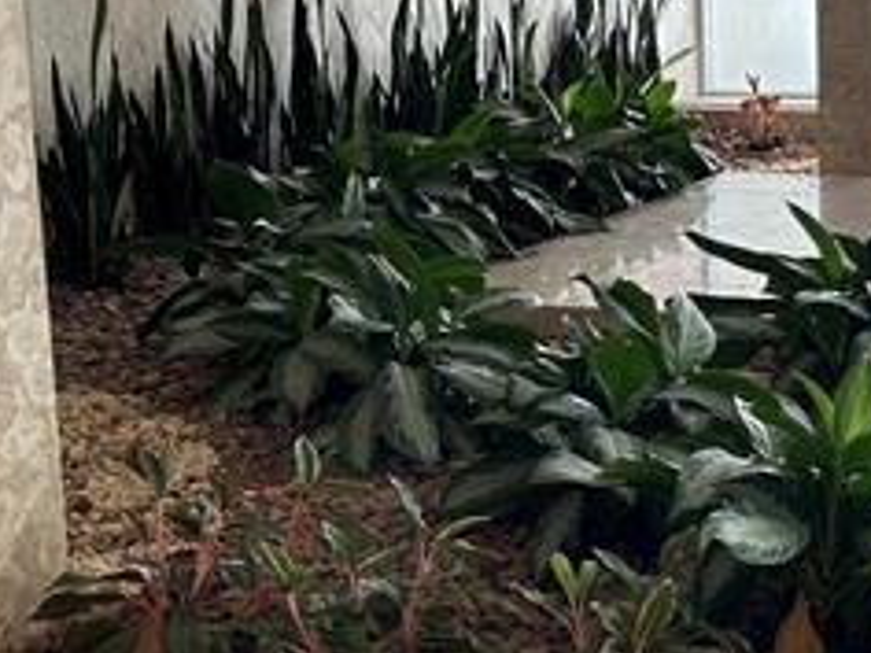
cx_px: 686
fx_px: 2214
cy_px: 232
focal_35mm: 88
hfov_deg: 22.0
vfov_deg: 16.8
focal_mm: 5.7
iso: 40
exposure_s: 1/120
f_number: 1.5
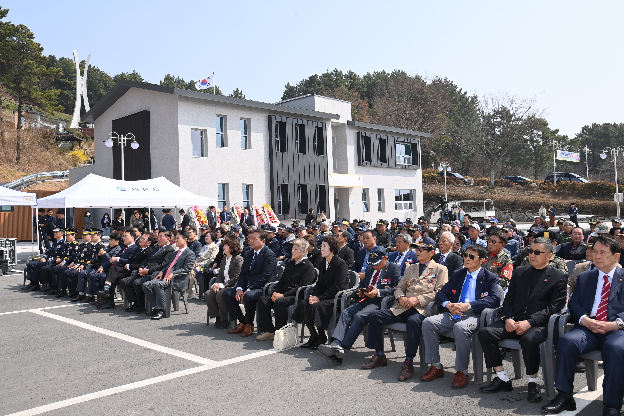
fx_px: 520
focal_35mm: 30
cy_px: 208
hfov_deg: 61.9
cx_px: 312
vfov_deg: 43.6
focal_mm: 30
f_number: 8
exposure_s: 1/800
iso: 400
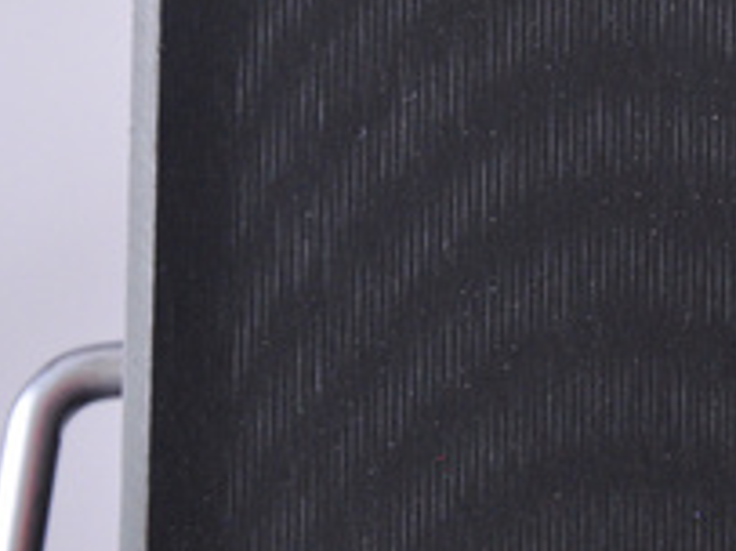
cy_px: 324
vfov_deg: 4.4
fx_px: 7141
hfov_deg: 5.9
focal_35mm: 336
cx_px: 638
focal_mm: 105
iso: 3200
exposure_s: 1/125
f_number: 8
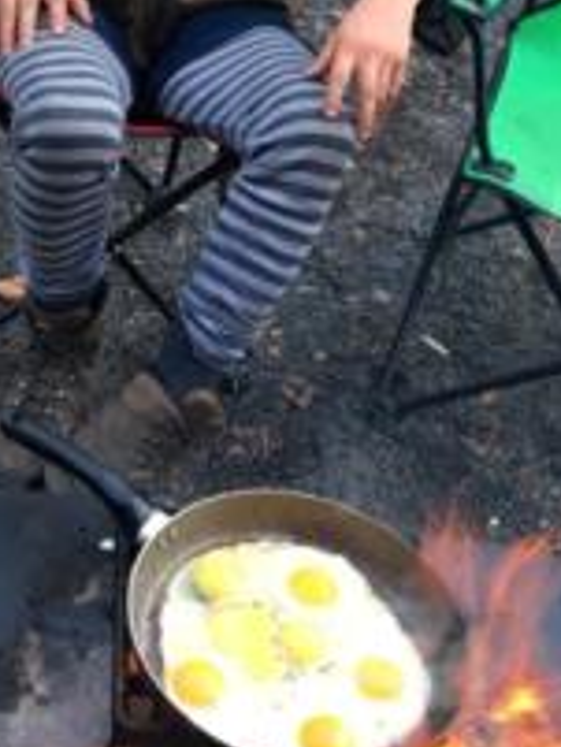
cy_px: 149
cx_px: 325
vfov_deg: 26.5
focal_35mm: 72
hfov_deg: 20.4
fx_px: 1554
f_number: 2.2
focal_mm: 4.15
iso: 50
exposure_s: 1/30
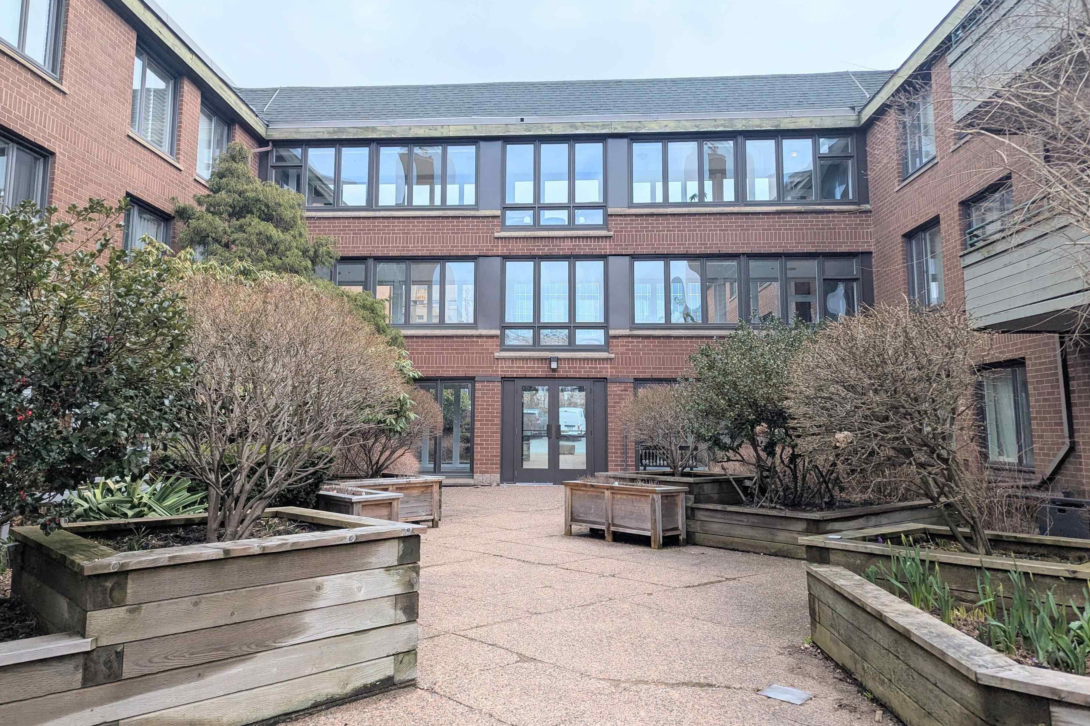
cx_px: 529
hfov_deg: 69.4
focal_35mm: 26
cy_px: 318
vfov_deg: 49.4
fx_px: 787
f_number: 1.85
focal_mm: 6.81
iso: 51
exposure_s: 1/1508
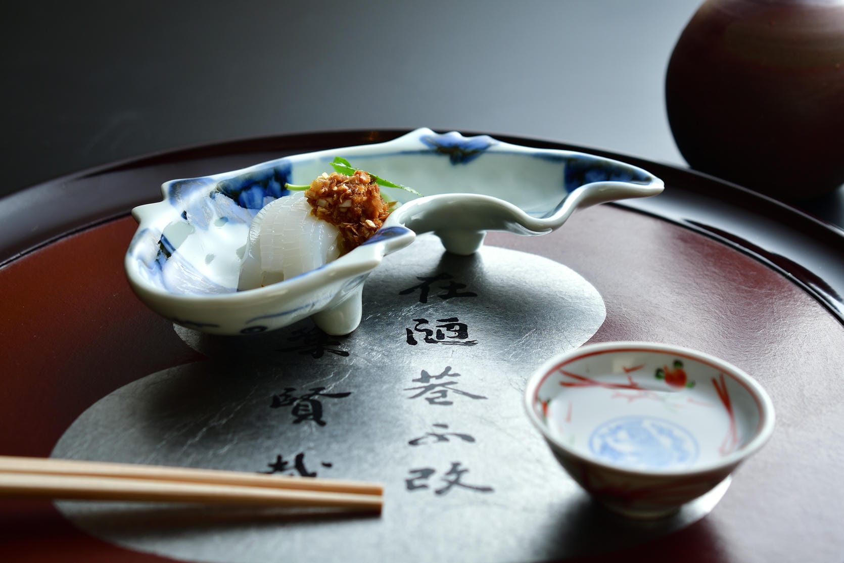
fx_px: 1407
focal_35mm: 60
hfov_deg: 33.4
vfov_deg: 22.6
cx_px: 422
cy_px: 282
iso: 100
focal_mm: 40
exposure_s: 1/250
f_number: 6.3
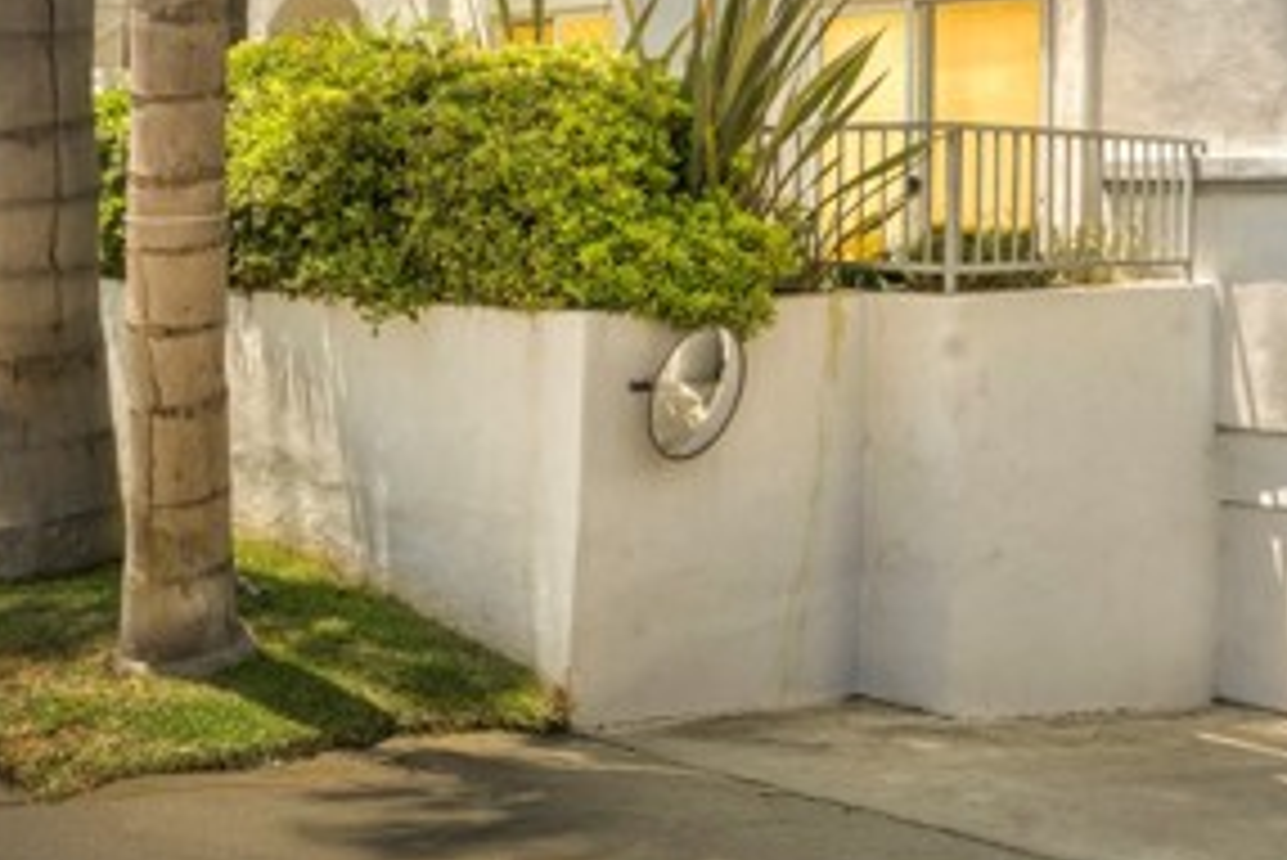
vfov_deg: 27.8
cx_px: 1102
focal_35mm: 47
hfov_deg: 39.5
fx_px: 1681
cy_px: 115
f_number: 16
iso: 100
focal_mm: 14
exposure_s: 1/30
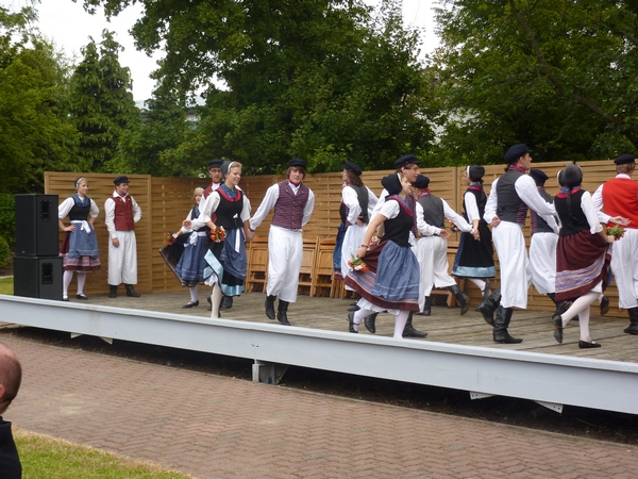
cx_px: 319
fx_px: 1087
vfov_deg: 24.8
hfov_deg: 32.7
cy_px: 240
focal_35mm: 59
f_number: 3.9
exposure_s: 1/200
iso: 80
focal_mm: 9.7
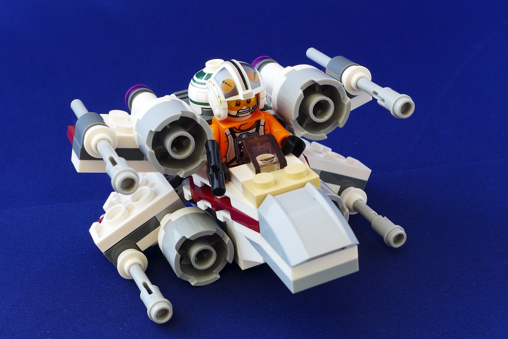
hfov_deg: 35.0
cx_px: 258
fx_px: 804
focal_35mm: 57
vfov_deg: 23.8
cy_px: 172
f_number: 4.5
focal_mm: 9.8
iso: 80
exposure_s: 1/3.2
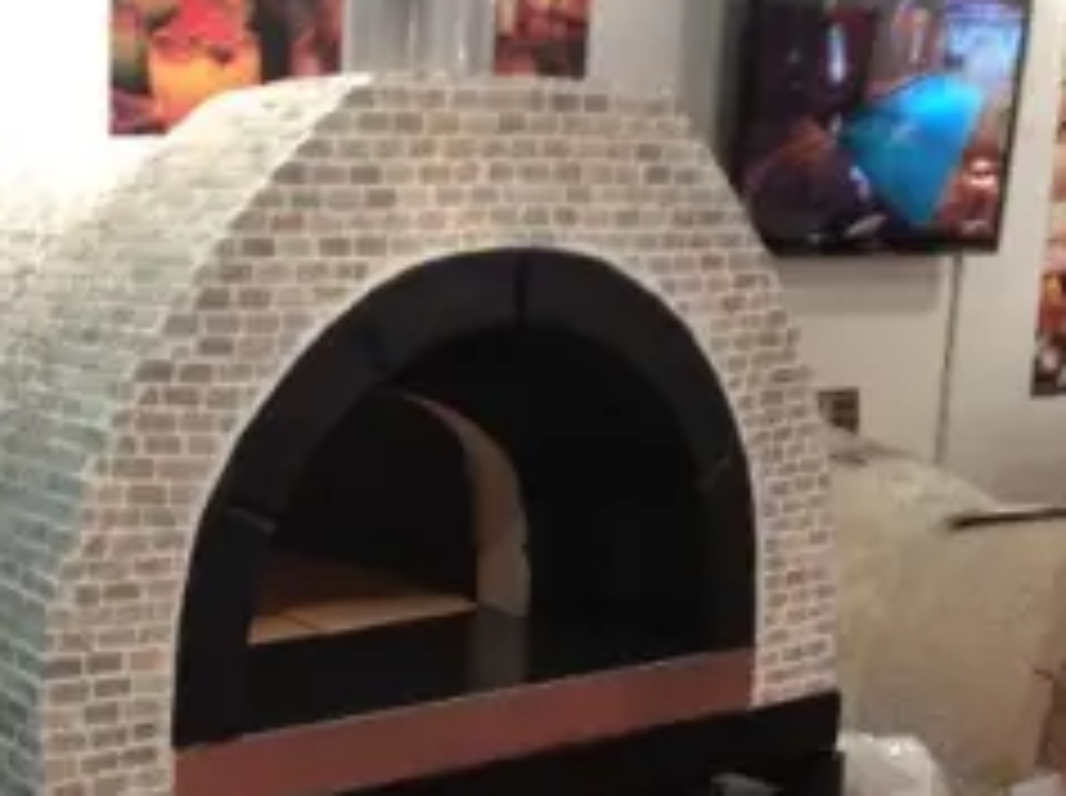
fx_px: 2183
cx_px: 243
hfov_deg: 27.0
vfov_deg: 20.5
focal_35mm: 71
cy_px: 598
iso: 50
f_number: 2.4
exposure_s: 1/20
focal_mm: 4.28
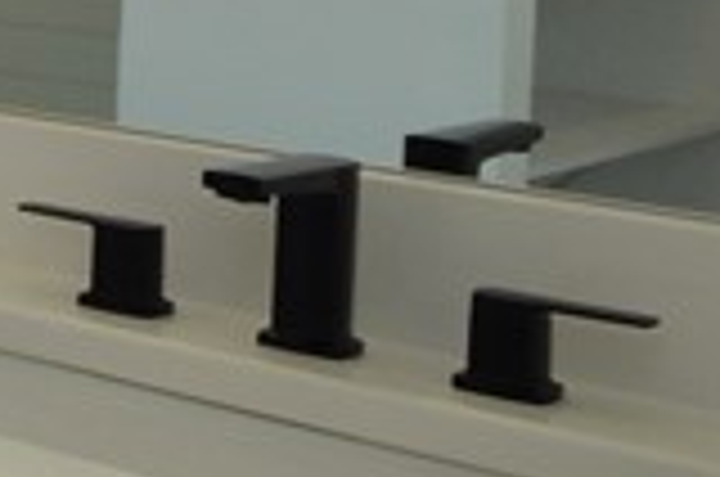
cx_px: -1179
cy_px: -234
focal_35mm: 102
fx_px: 2036
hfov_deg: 12.9
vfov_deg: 12.7
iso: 200
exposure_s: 1/160
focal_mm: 10
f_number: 6.3
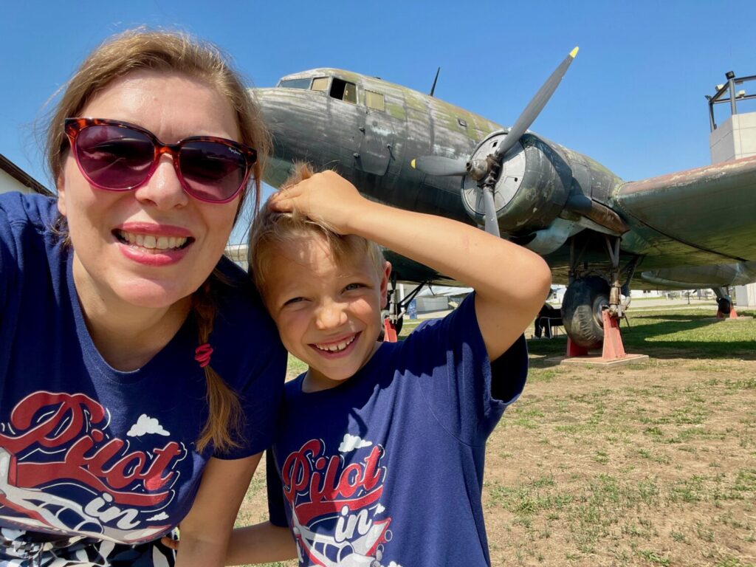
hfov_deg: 73.9
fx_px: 502
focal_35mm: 23
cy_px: 284
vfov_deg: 58.9
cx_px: 378
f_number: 2.2
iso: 25
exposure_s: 1/569
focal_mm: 2.71
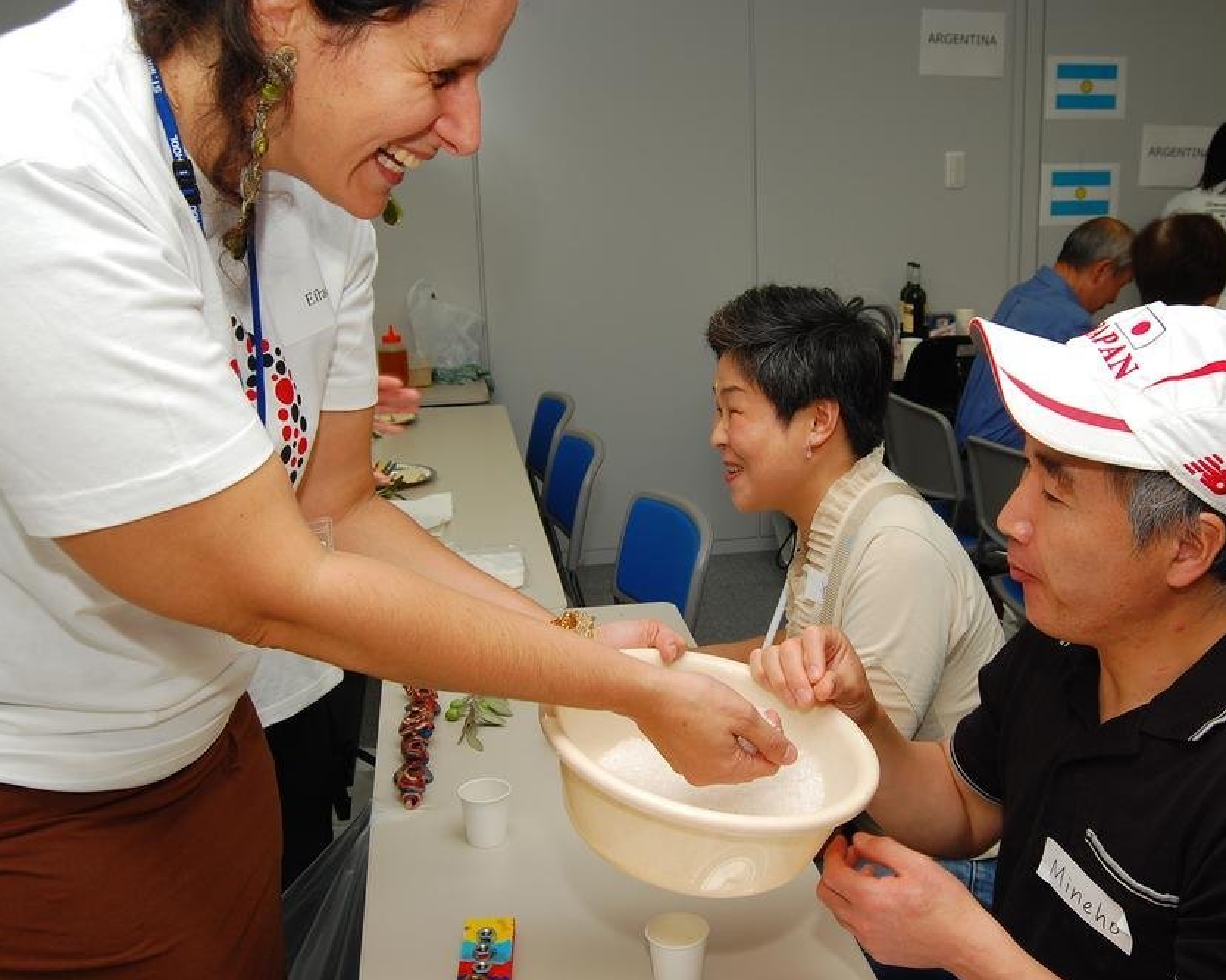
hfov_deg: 47.8
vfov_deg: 39.2
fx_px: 1379
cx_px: 697
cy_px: 496
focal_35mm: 38
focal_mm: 22
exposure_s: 1/100
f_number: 7.1
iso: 200
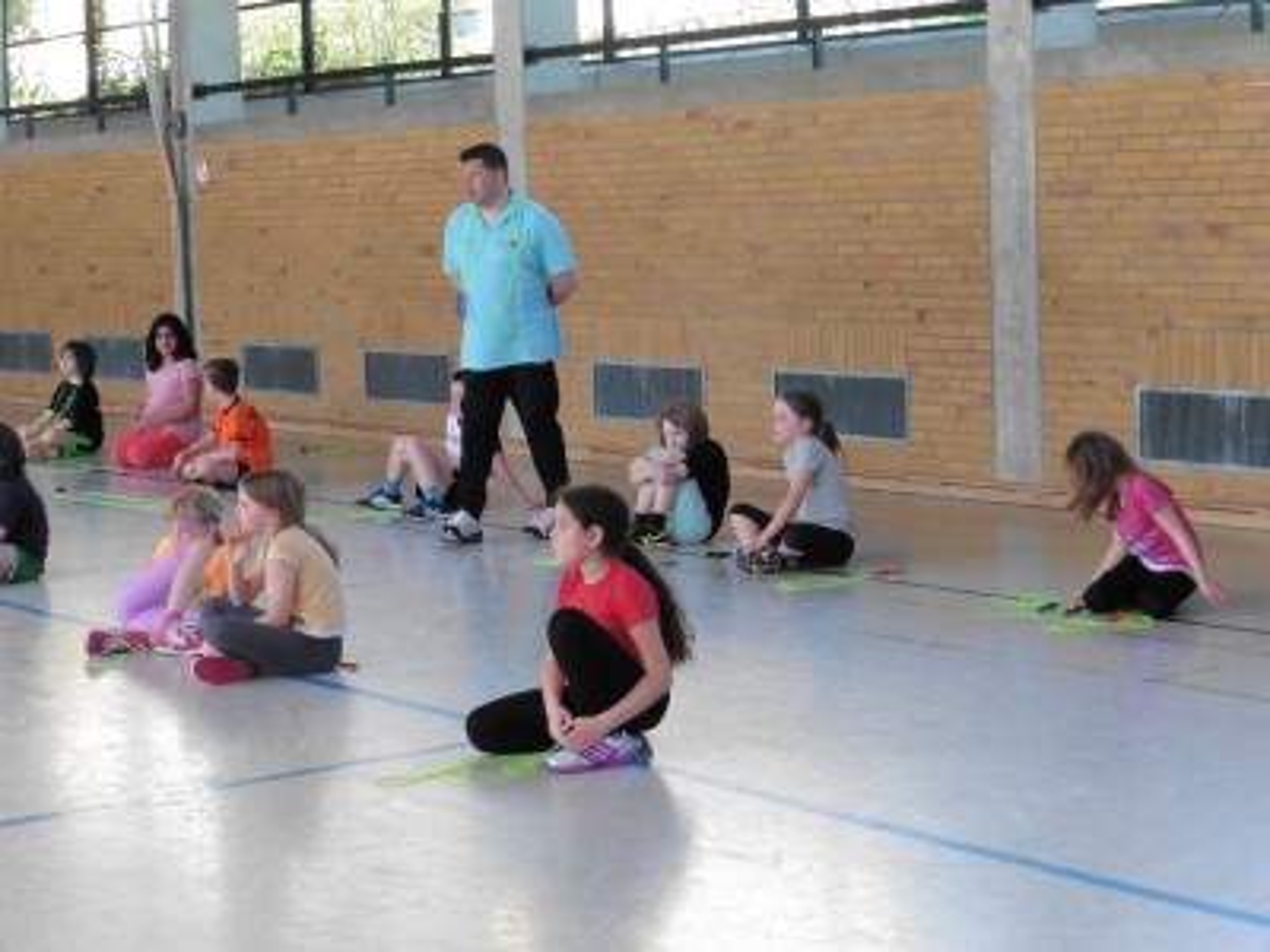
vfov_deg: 18.7
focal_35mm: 79
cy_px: 476
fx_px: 2898
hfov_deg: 24.7
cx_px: 635
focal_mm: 14.2
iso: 400
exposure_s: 1/100
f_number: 5.1
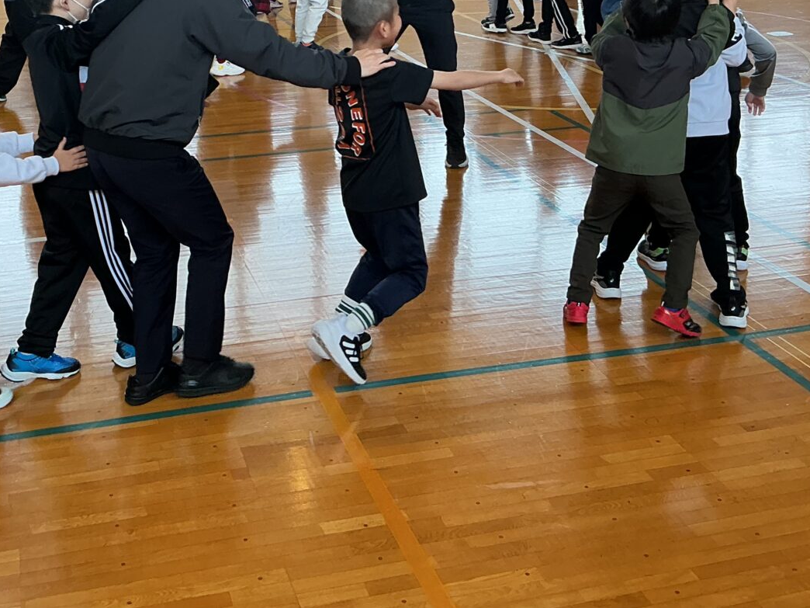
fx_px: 1170
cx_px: 298
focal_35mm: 50
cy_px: 85
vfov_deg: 28.2
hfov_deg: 37.9
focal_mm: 3
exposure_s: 1/100
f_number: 1.8
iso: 32
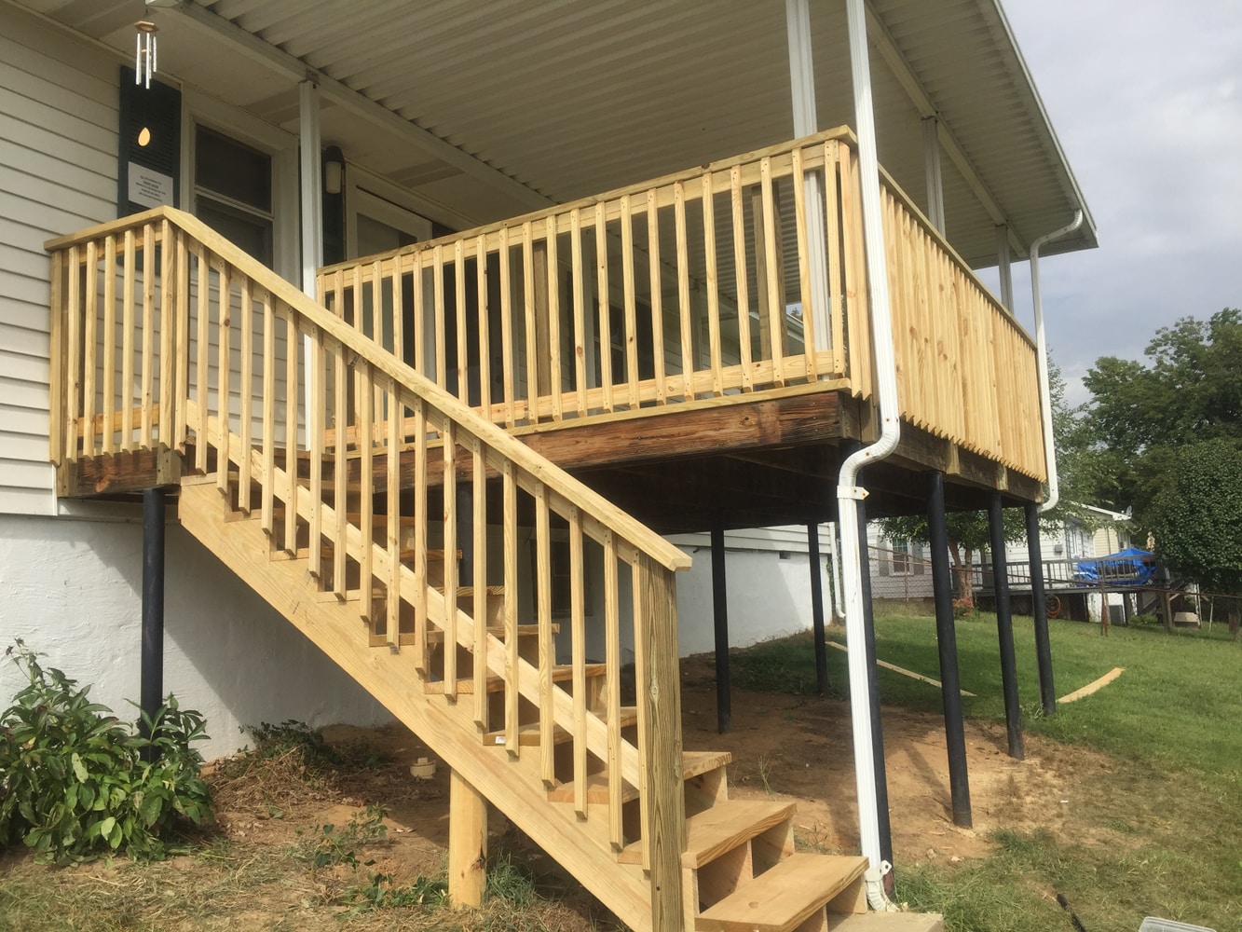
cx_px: 621
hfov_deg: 61.7
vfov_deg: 48.2
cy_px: 466
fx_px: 1041
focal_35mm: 29
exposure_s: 1/2083
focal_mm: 4.15
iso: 32
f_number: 2.2
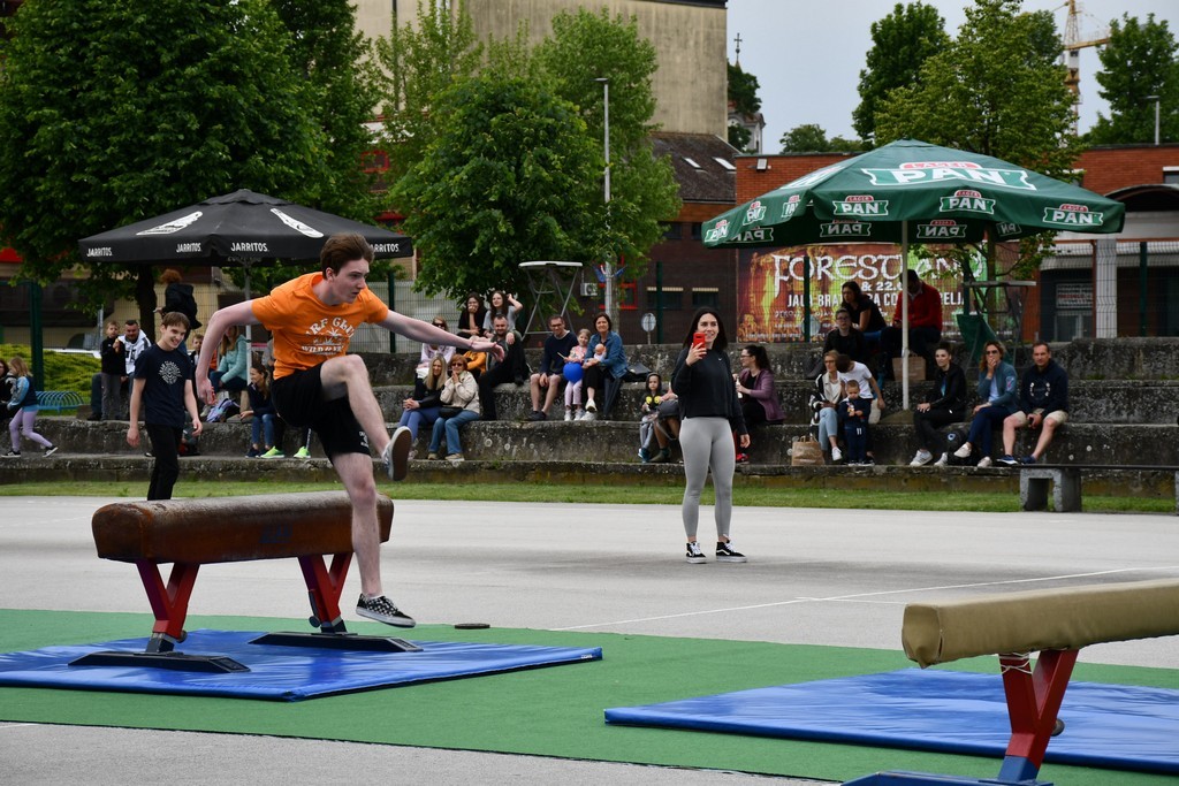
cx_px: 590
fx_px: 3439
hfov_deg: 19.5
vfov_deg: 13.0
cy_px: 393
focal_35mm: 105
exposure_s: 1/500
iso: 200
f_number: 6.3
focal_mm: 70
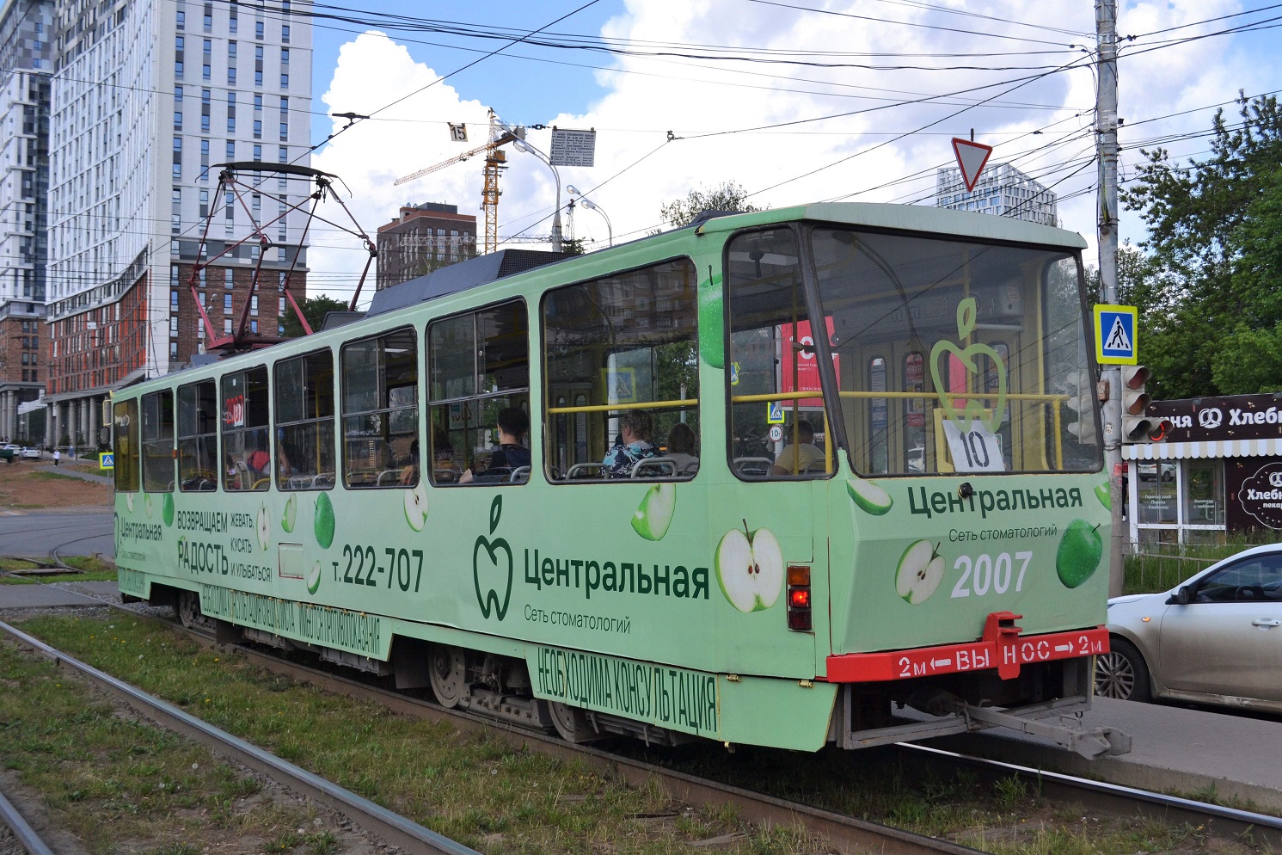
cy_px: 428
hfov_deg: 49.6
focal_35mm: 39
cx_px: 641
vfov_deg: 34.2
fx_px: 1389
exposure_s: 1/1250
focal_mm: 26
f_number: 5.6
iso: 400
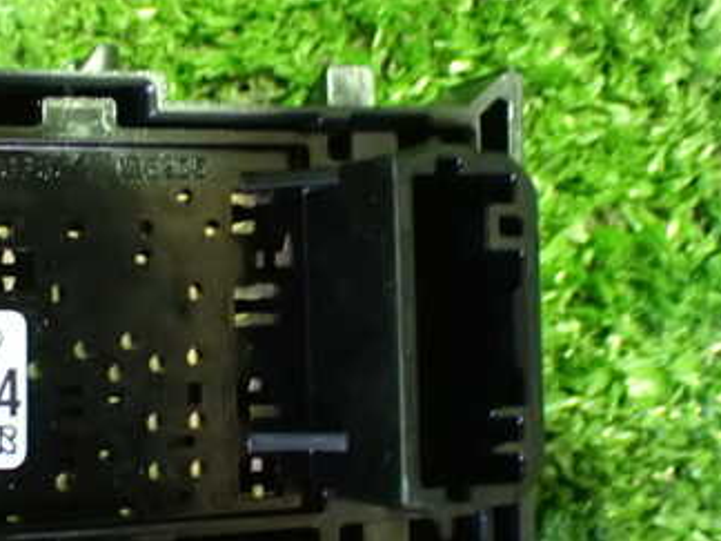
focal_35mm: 76
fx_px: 1583
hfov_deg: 25.3
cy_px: 352
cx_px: 158
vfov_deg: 19.3
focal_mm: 7.31
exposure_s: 1/13
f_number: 2.8
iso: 1600
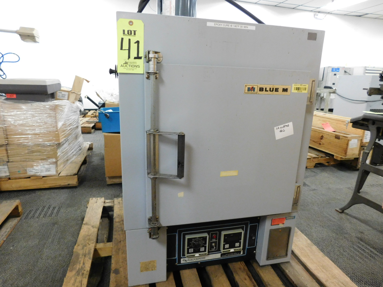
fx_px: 254
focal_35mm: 23
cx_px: 192
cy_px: 144
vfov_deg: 58.9
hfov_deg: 73.9
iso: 400
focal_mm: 4
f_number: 3
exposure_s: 1/25
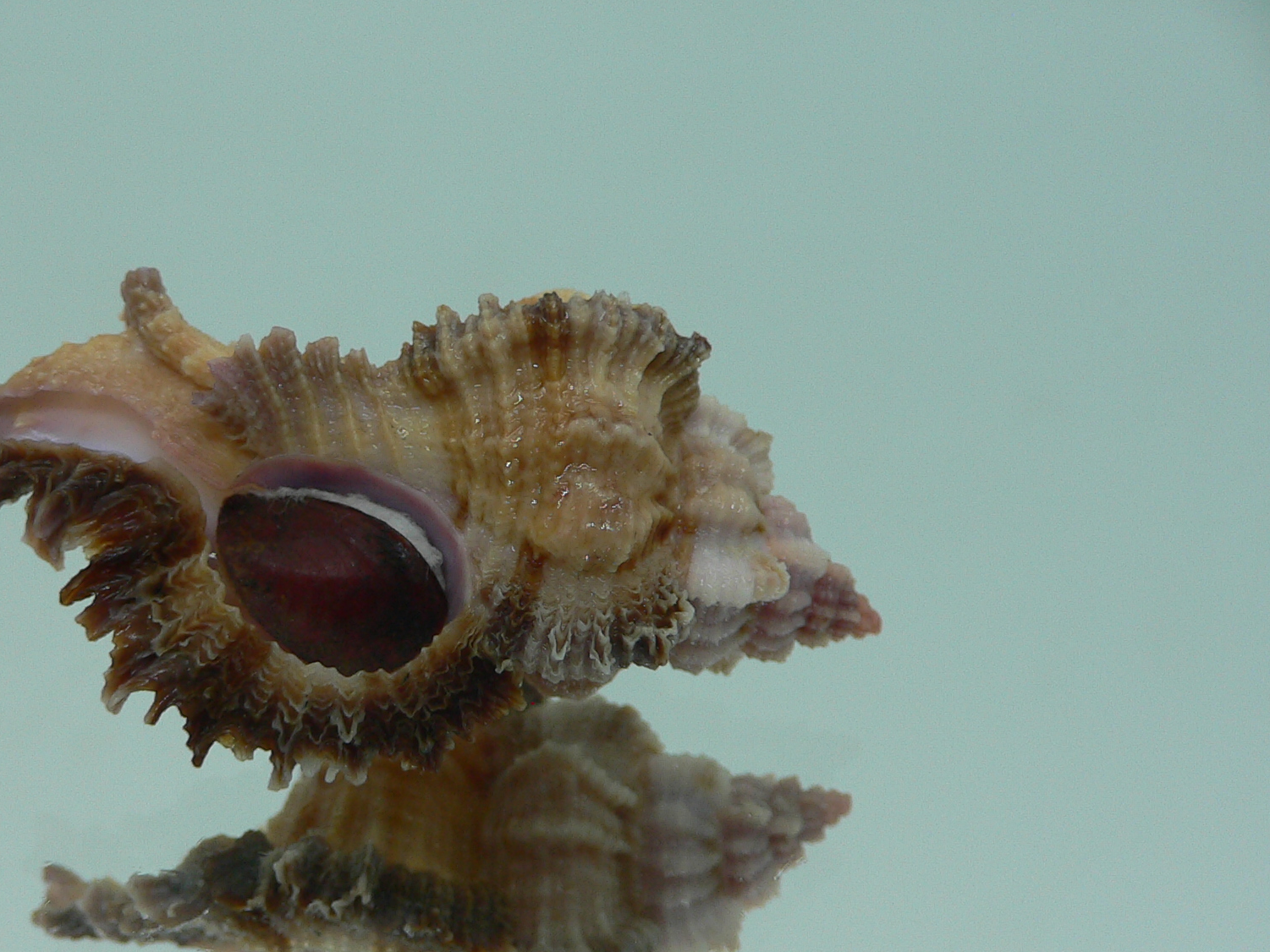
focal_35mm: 47
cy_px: 577
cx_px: 437
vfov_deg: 30.8
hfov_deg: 40.0
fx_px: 1724
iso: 80
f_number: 2.8
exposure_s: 1/60
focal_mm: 4.6
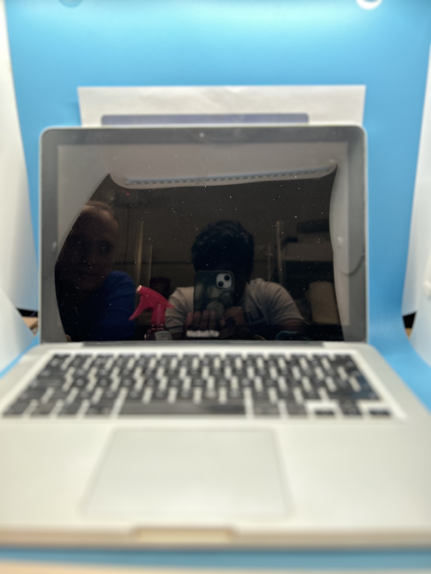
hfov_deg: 53.1
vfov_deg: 67.3
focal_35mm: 26
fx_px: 432
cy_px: 287
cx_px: 216
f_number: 1.5
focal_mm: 5.7
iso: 100
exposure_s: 1/120
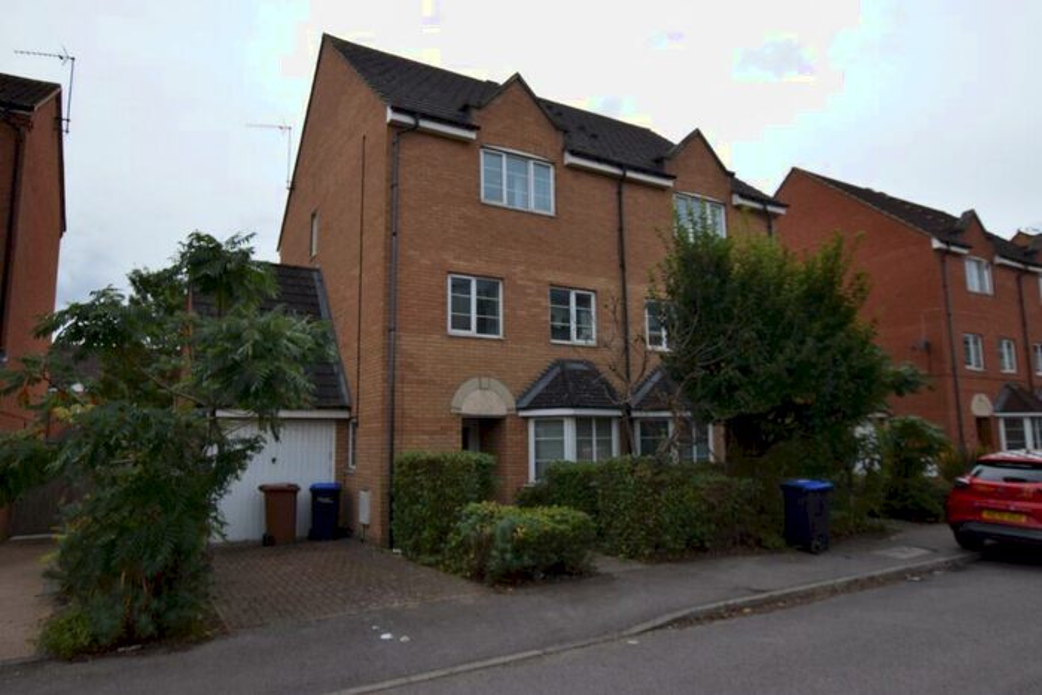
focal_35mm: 22
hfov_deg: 77.3
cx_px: 521
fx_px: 651
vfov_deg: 56.2
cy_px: 348
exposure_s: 1/320
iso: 200
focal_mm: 15
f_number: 9
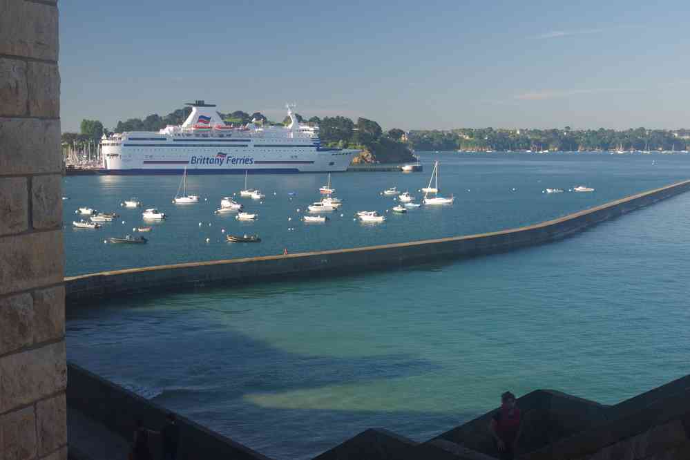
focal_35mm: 57
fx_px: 1092
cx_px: 345
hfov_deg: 35.1
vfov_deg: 23.8
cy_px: 230
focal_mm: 38
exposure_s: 1/60
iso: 200
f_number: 10
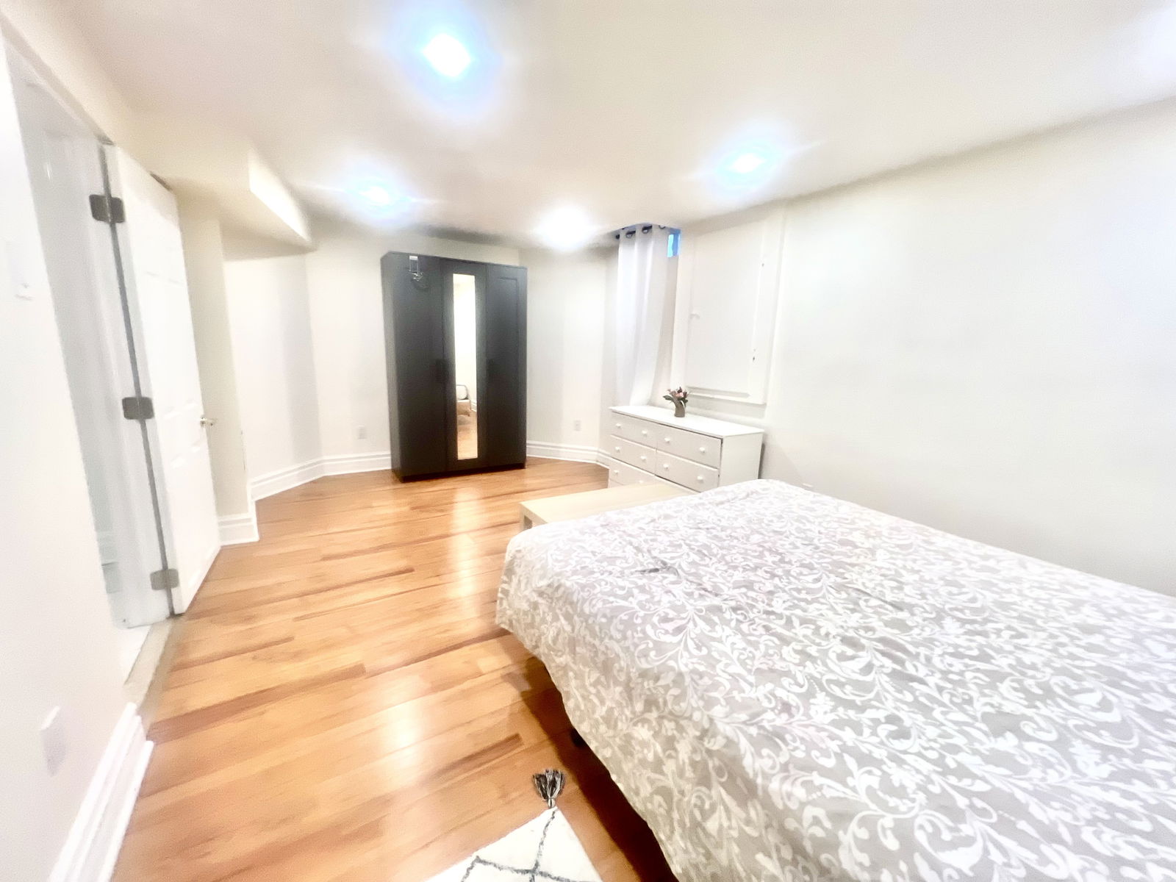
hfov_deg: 106.2
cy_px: 441
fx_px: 442
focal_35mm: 13
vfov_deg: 89.9
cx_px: 588
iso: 250
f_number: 1.8
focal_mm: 1.57
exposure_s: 1/120
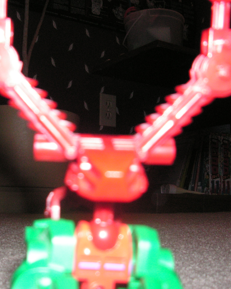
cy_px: 145
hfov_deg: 30.2
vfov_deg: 37.3
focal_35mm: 50
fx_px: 427
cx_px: 99
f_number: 3.3
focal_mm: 6.3
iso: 160
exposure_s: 1/45
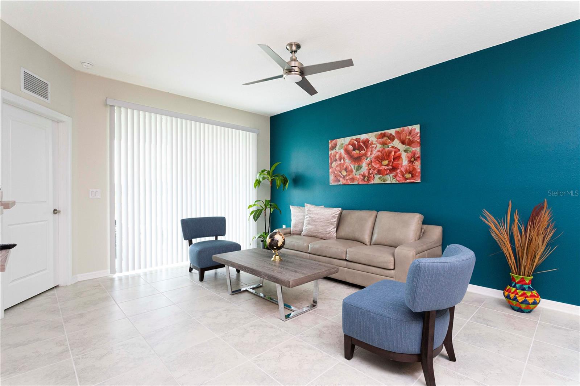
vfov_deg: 70.4
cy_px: 193
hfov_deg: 93.3
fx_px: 274
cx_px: 290
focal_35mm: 17
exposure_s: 1/15
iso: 1000
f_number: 11
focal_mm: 17
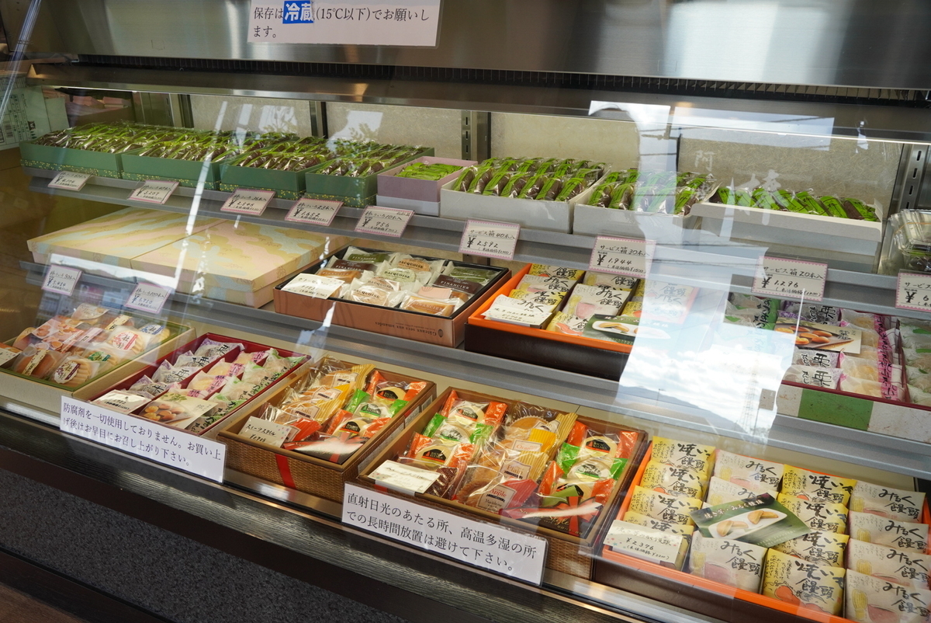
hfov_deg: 61.9
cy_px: 312
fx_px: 776
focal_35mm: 30
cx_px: 466
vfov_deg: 43.7
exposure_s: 1/125
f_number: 7.1
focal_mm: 20
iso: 500
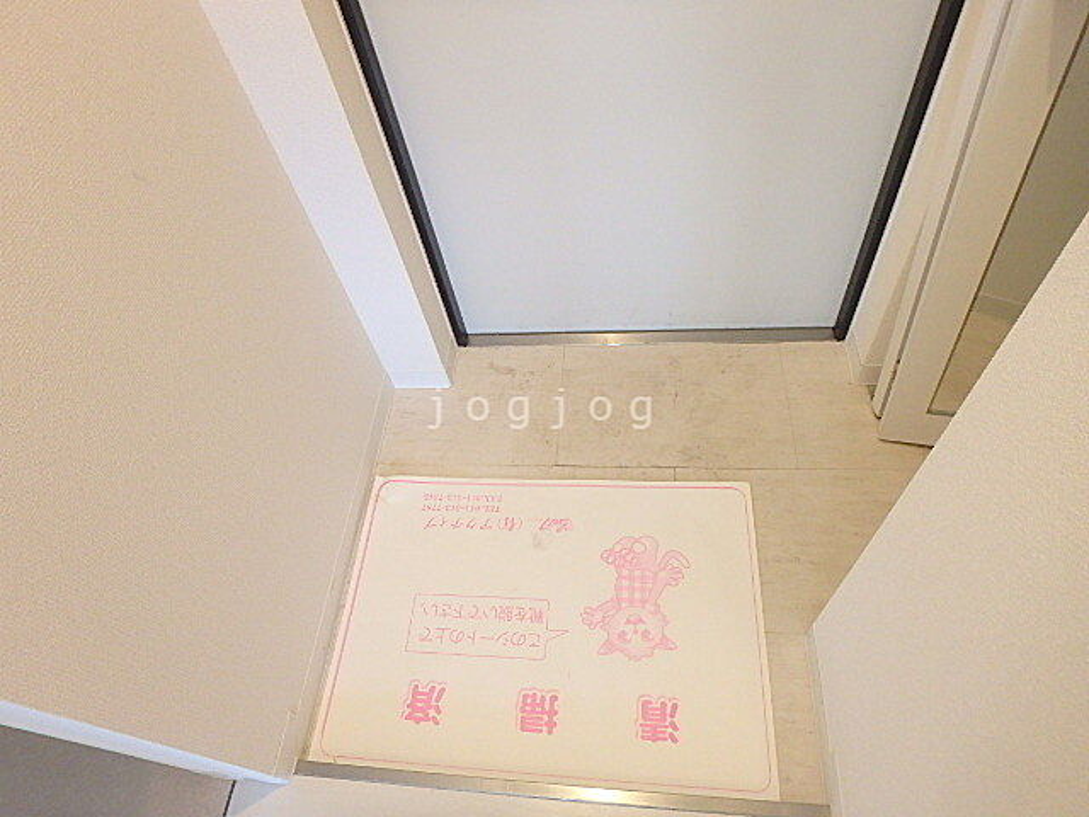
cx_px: 544
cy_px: 408
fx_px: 661
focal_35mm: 21
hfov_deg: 79.0
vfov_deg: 63.4
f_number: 3.5
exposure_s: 1/40
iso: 800
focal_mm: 3.7
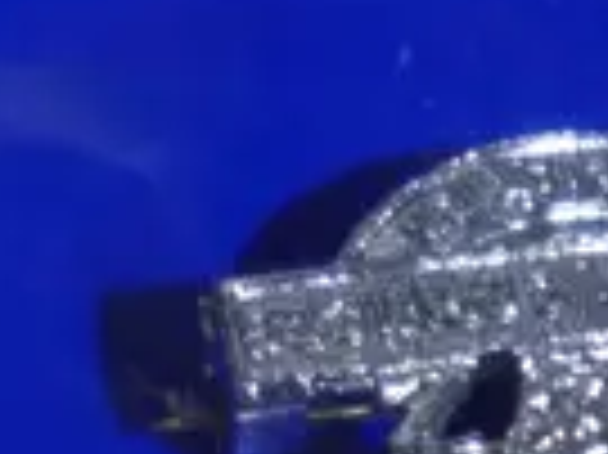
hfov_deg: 3.1
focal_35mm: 638
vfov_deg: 2.3
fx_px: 11196
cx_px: -973
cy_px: -101
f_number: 5.6
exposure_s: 1/100
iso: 800
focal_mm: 42
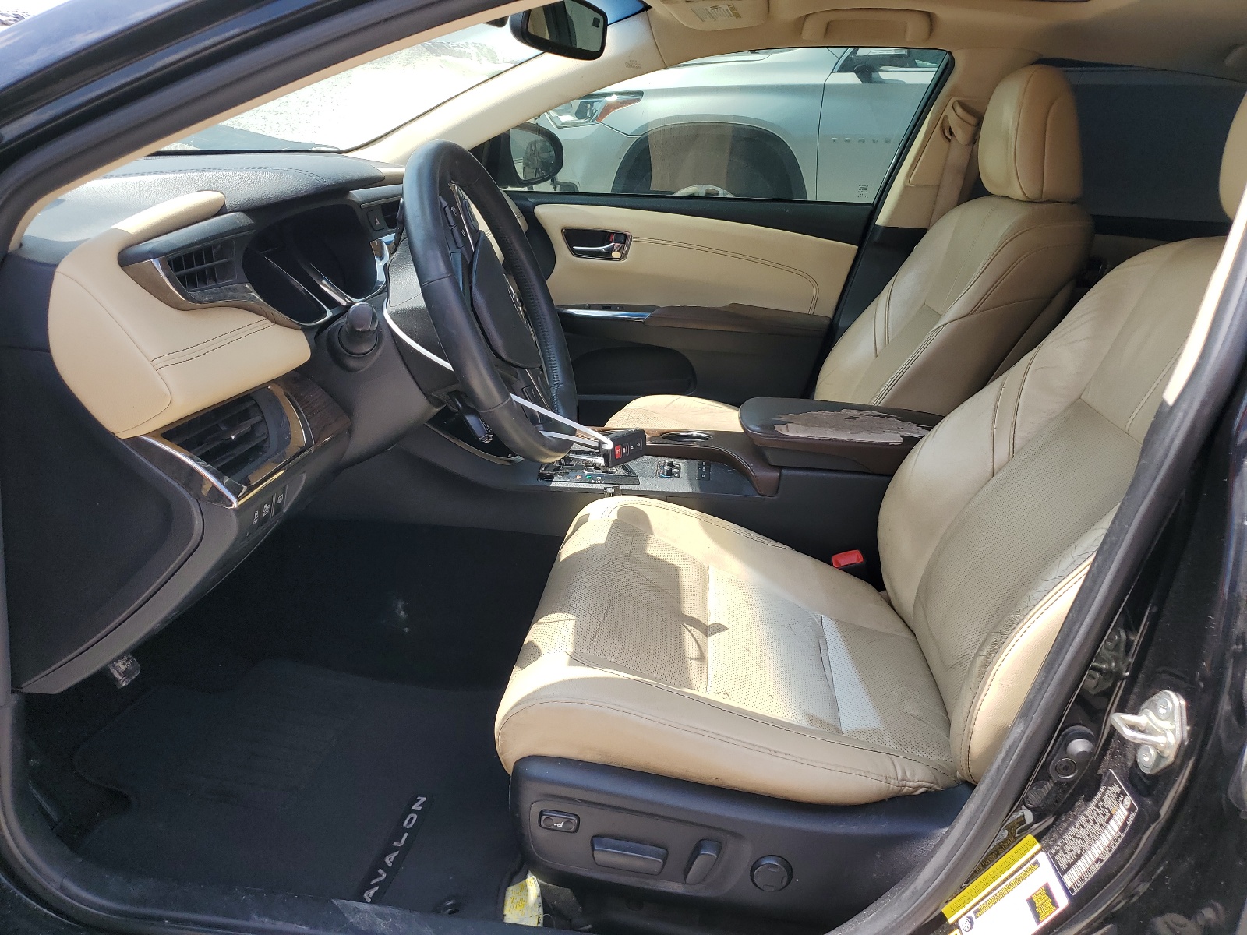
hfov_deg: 67.3
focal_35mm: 26
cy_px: 468
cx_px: 624
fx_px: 937
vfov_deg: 53.1
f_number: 1.5
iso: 50
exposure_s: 1/1000
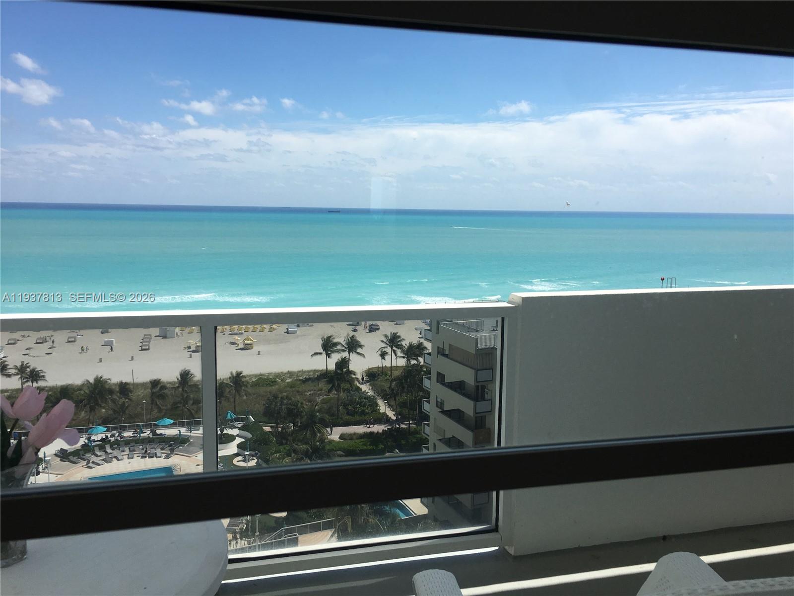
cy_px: 298
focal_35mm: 29
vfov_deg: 48.2
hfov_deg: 61.7
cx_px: 397
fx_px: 665
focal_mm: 4.15
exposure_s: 1/1183
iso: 25
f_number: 2.2
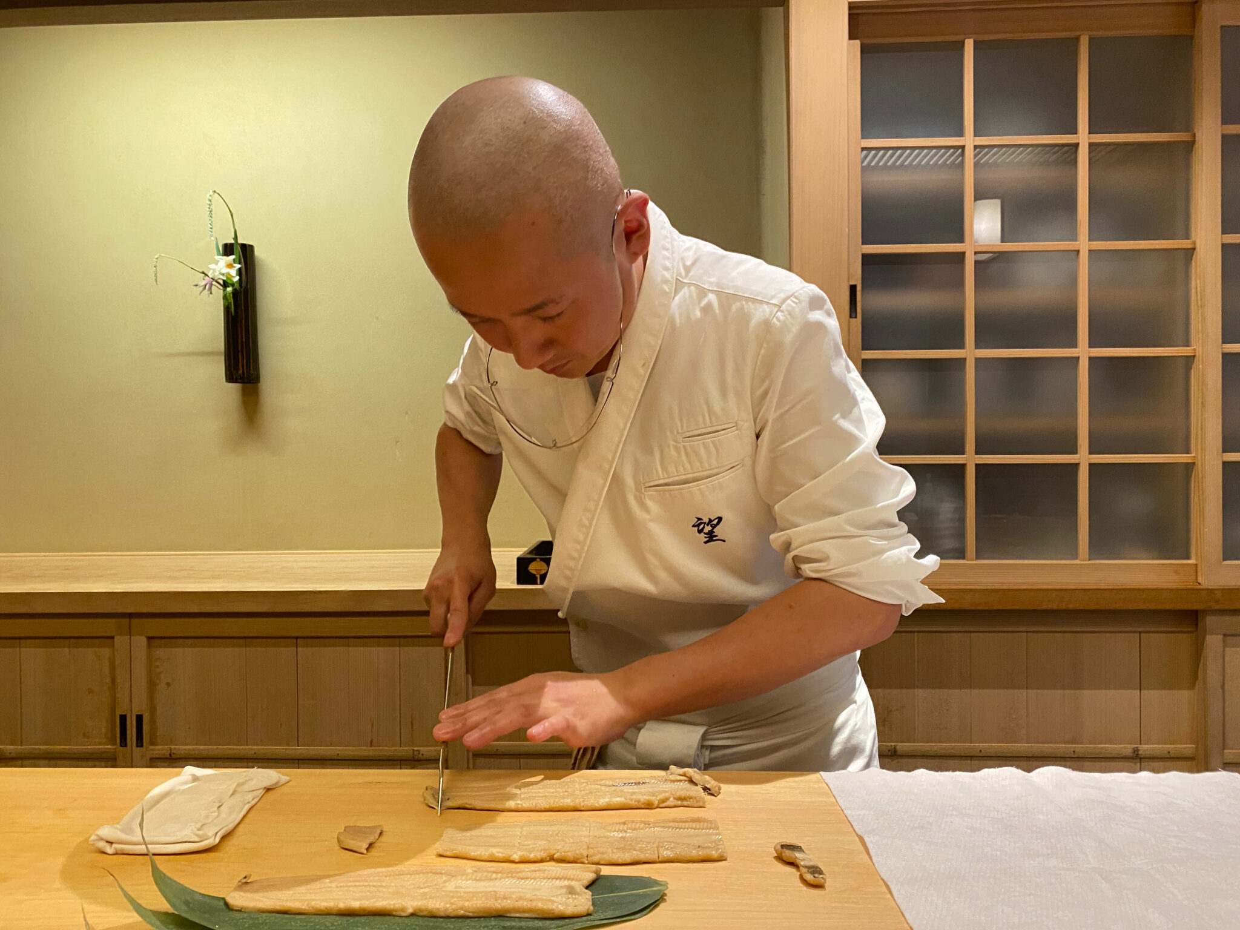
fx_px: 931
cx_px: 620
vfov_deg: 53.1
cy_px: 465
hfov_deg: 67.3
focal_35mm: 26
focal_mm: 4.25
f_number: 1.8
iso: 320
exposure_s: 1/60
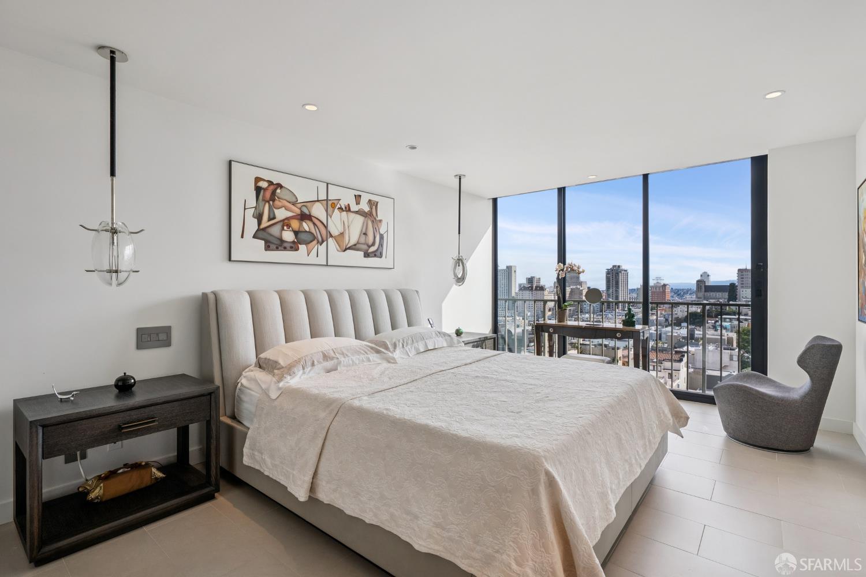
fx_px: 385
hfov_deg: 96.7
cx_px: 433
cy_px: 288
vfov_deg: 73.7
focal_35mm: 16
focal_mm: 16
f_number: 8
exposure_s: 1/320
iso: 640
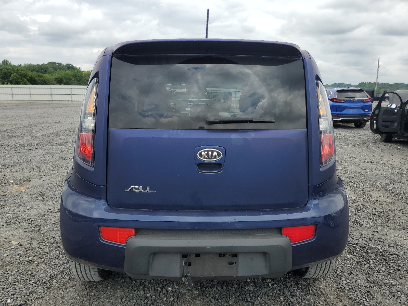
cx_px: 204
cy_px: 153
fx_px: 306
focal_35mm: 26
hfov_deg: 67.3
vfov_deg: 53.1
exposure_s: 1/2500
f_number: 1.5
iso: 50
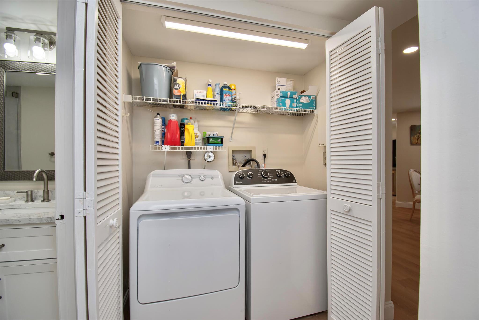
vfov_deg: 77.3
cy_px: 160
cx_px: 240
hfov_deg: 100.4
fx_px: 200
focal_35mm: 15
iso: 280
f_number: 5.6
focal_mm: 10
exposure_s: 1/125
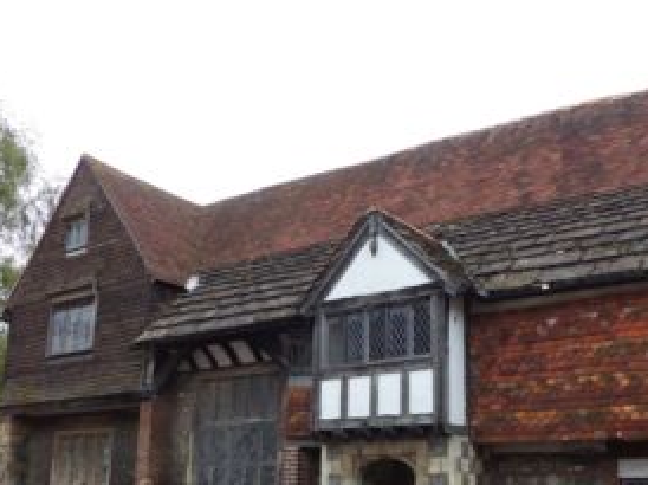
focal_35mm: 38
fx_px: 711
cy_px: 350
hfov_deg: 48.3
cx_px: 423
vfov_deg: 37.0
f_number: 3.2
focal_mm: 4.5
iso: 100
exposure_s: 1/125
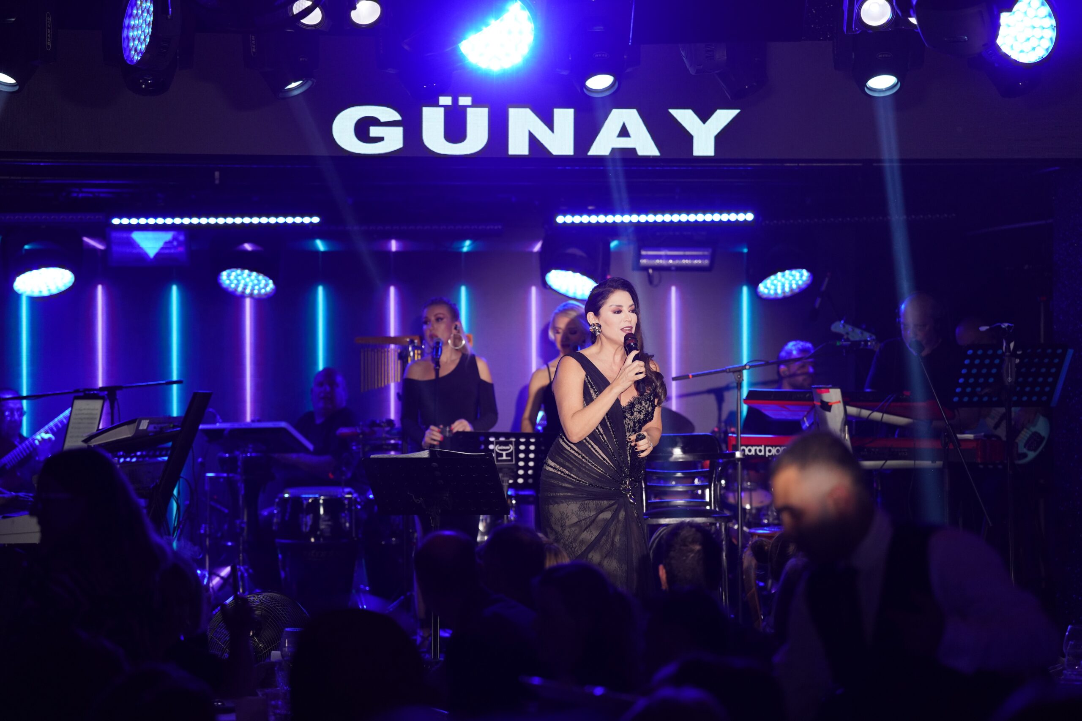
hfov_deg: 17.1
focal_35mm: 120
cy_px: 360
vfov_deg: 11.4
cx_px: 541
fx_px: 3607
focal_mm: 120
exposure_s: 1/320
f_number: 2.8
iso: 1000
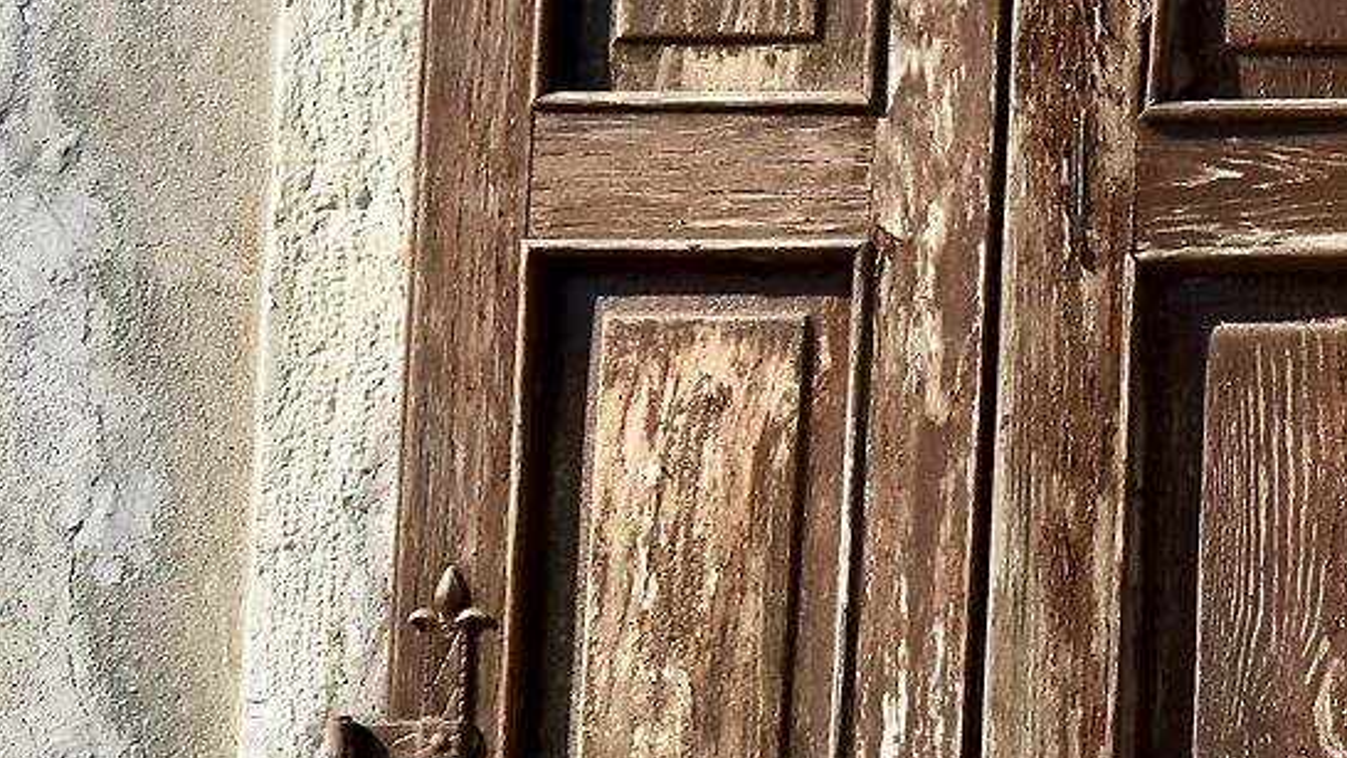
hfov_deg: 2.1
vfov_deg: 1.2
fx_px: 36178
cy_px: 198
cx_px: 2166
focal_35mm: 1013
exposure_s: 1/400
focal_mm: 220
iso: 200
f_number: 10
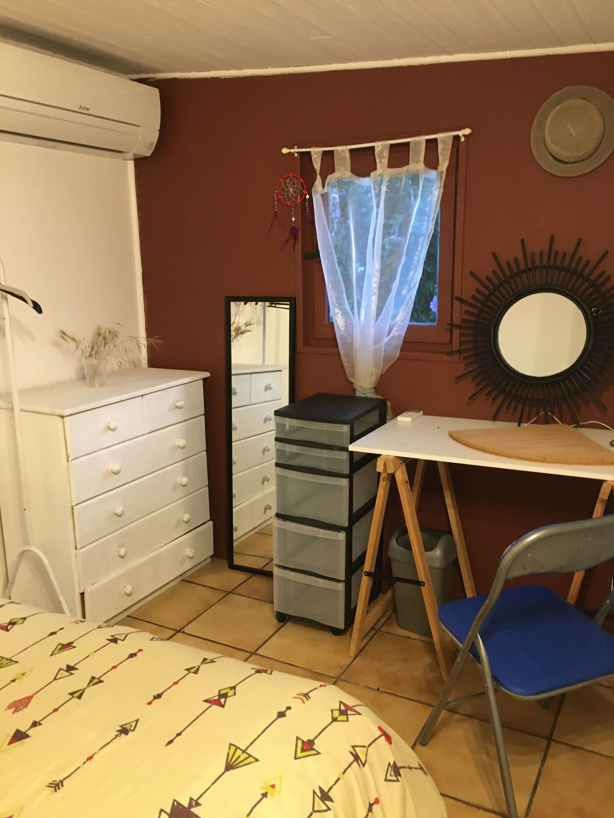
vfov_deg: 61.7
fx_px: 686
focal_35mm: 29
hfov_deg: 48.2
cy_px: 409
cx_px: 307
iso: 250
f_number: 2.2
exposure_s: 1/33
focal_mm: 4.15
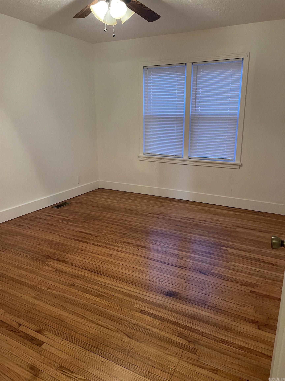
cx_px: 142
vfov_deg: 69.4
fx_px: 274
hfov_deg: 54.9
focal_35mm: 25
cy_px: 190
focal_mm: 5.1
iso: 500
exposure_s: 1/40
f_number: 1.6
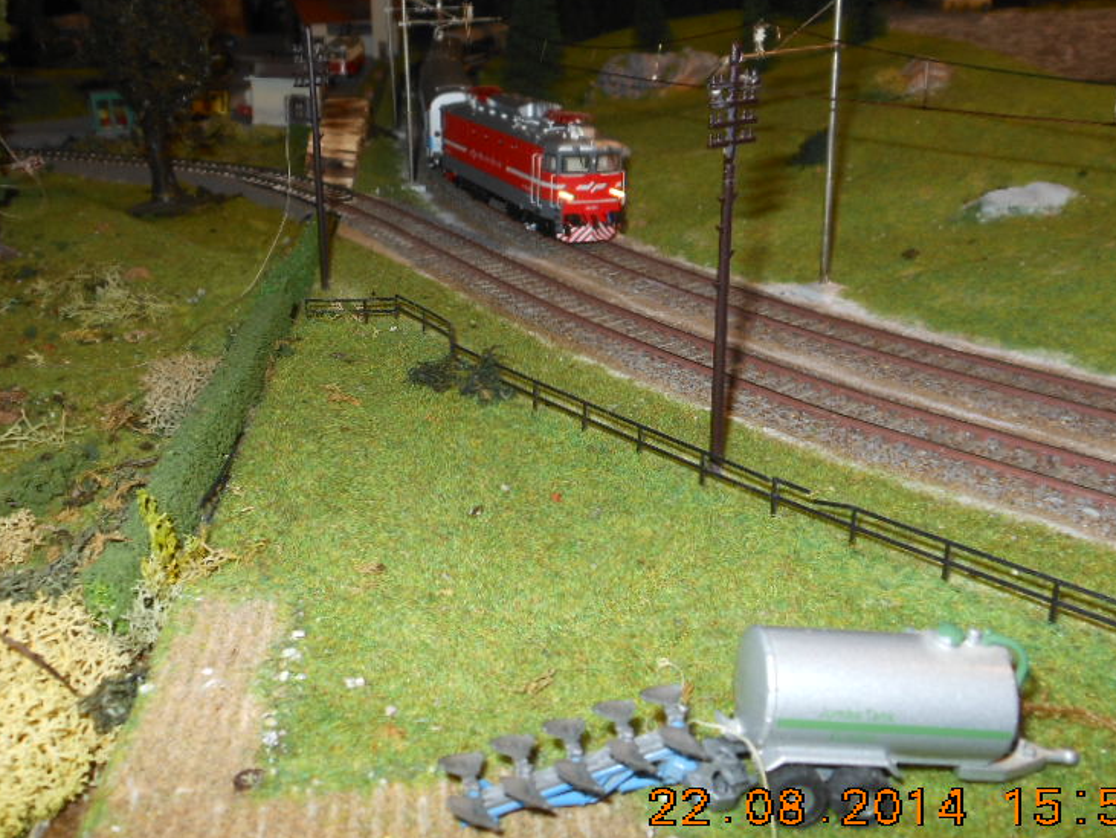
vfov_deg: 40.6
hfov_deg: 52.4
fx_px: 1129
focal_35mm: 35
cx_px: 475
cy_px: 343
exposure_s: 1/25
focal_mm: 4.5
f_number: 3.2
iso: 80
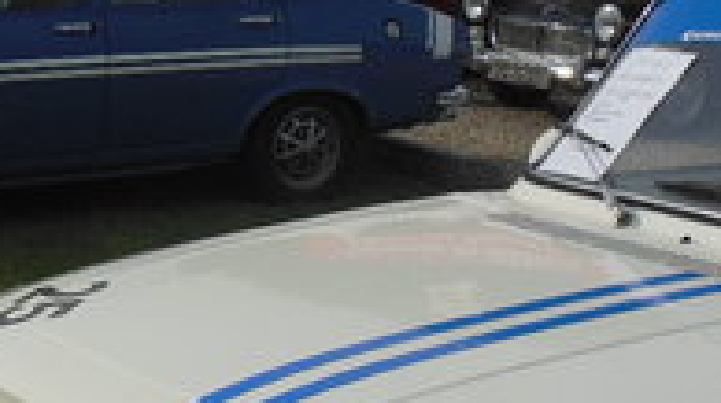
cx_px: 203
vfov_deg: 12.3
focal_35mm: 98
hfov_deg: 21.7
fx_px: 1871
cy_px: 283
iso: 125
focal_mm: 4.5
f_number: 6.4
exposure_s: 1/800
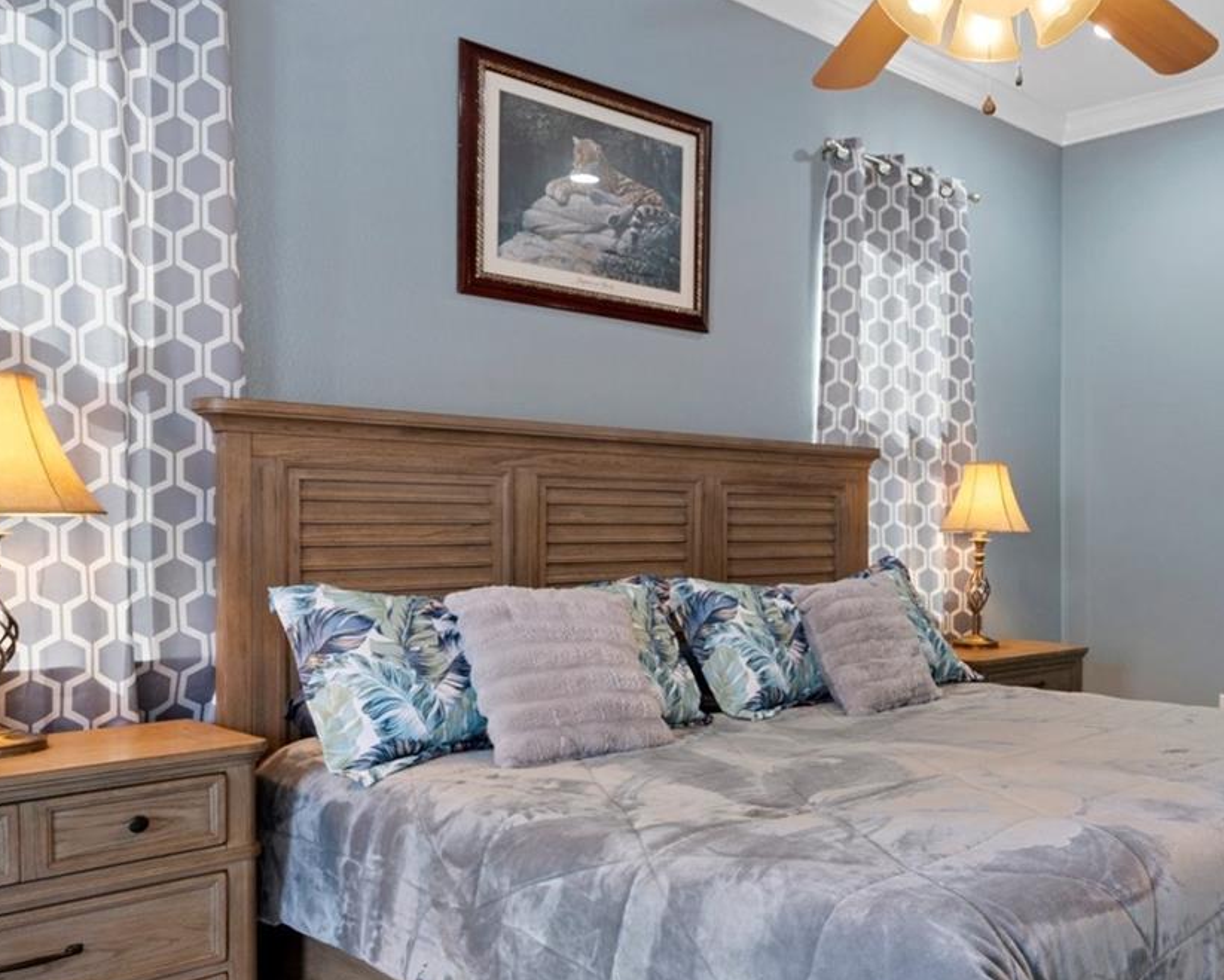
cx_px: 989
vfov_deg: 47.0
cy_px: 552
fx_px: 1123
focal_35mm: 31
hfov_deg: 53.2
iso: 320
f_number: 8
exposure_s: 1/1.67
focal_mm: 17
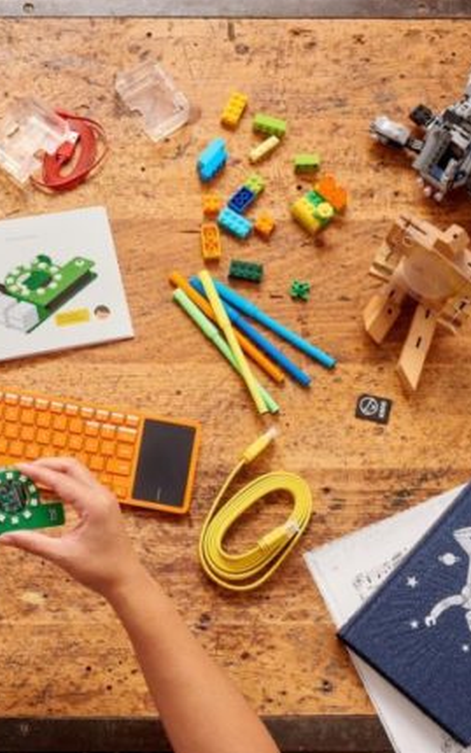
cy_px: 375
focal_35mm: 77
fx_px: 1580
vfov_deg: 26.8
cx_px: 14
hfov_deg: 16.6
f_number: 11
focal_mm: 50
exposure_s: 1/125
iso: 100
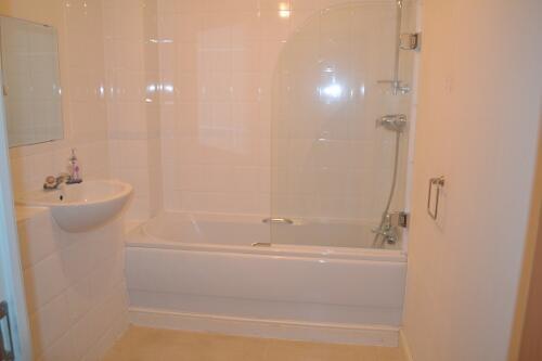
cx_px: 271
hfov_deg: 67.4
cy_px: 180
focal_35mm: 27
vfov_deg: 47.9
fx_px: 406
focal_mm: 18
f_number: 3.5
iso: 560
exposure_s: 1/60
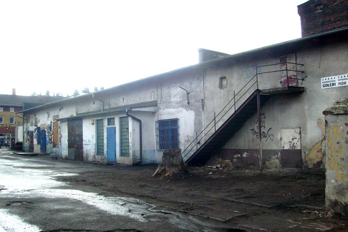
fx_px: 367
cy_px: 126
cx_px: 173
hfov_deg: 50.7
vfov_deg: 35.0
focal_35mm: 38
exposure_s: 1/125
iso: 80
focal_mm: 5.8
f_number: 7.1
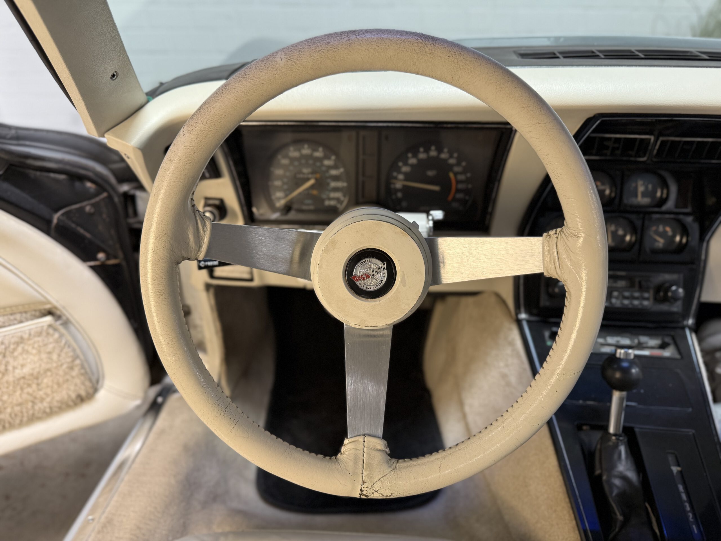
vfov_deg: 56.8
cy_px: 270
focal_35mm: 24
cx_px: 360
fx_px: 500
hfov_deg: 71.6
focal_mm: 6.76
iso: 160
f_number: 1.78
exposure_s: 1/50
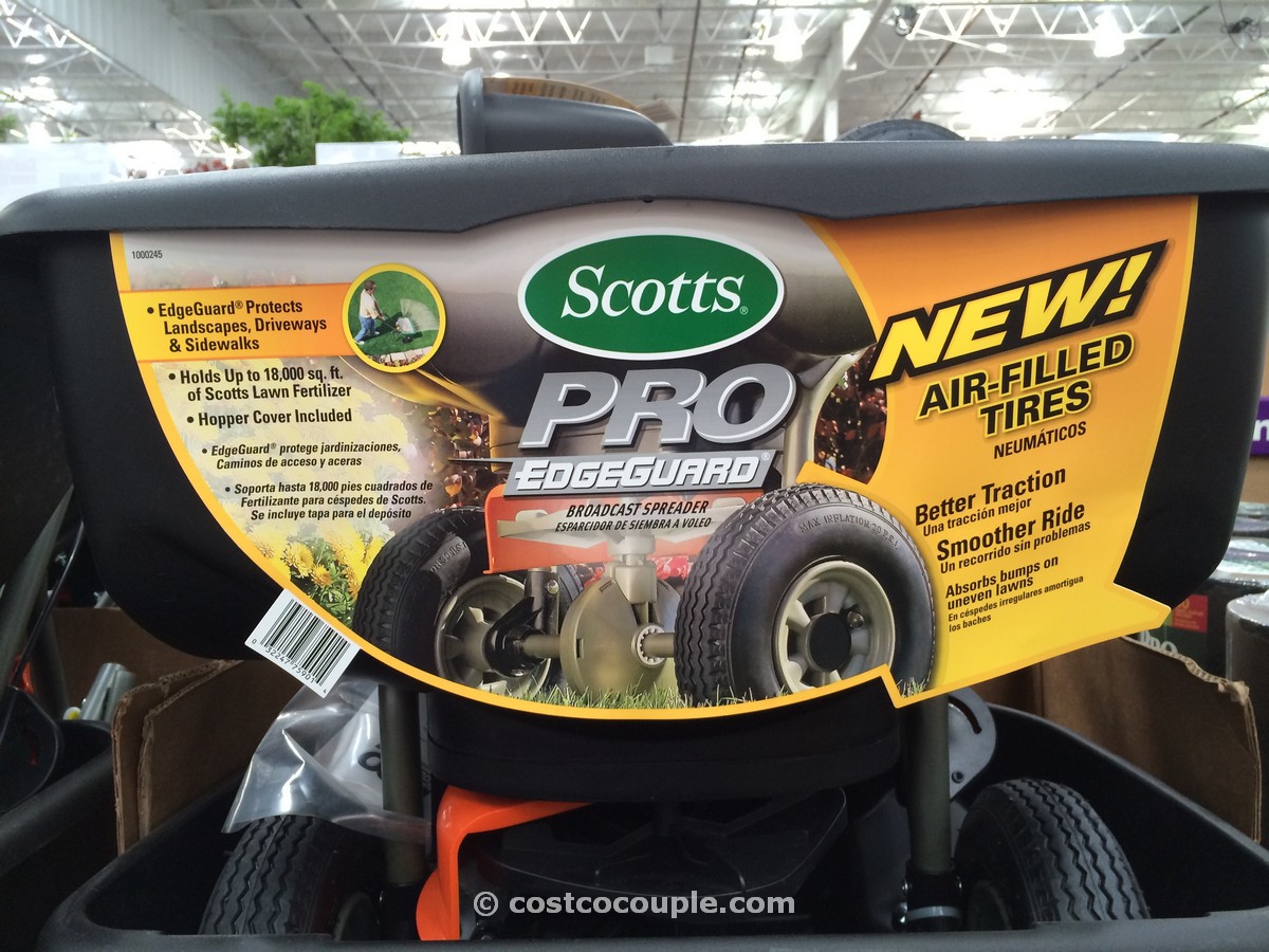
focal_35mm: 30
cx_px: 634
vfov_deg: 46.8
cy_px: 476
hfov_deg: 60.0
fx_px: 1100
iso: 50
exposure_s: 1/30
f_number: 2.2
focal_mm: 4.12
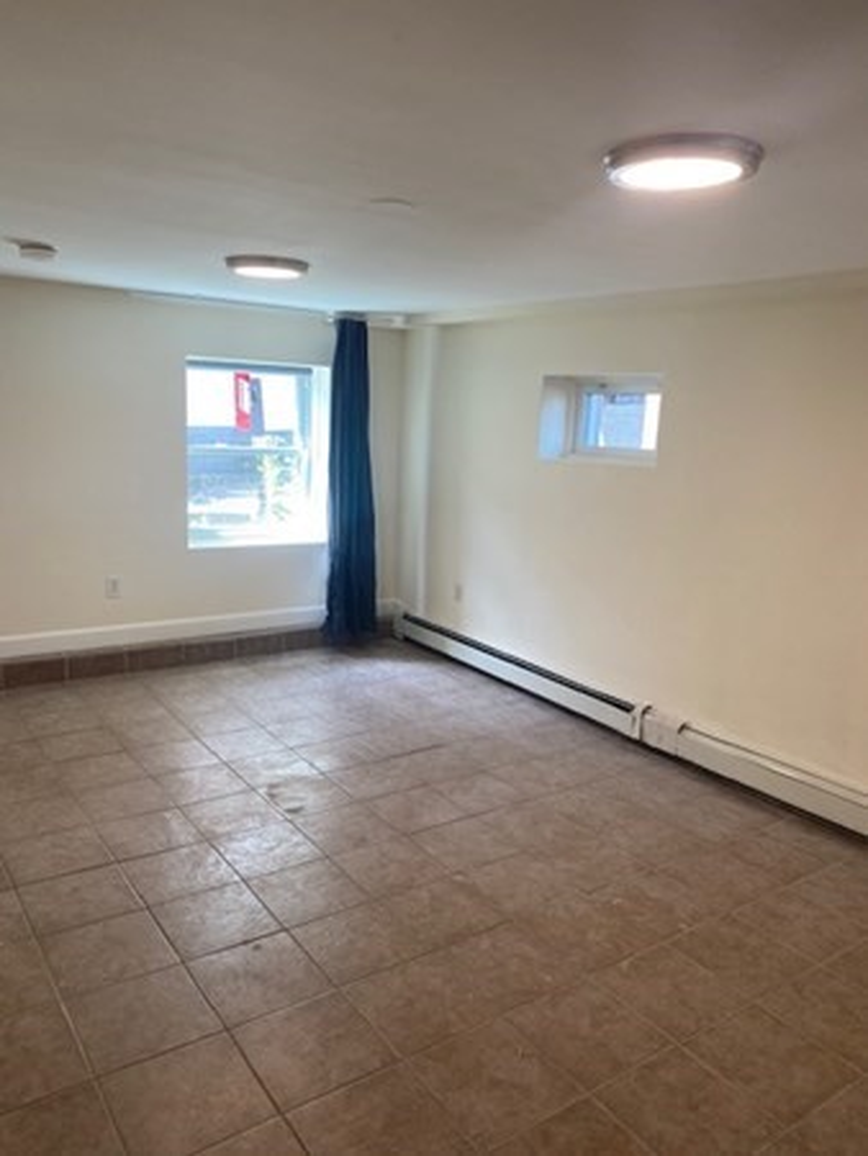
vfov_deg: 67.3
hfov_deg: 53.1
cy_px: 578
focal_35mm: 26
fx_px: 868
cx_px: 434
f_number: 1.8
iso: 80
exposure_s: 1/120
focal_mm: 4.25
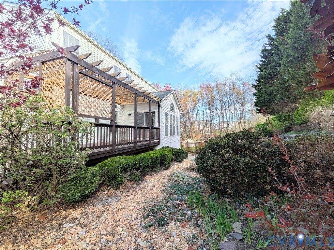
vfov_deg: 85.7
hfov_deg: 102.1
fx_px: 135
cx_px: 167
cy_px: 125
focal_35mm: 14
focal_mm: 1.85
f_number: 2.2
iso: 54
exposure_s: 1/1250
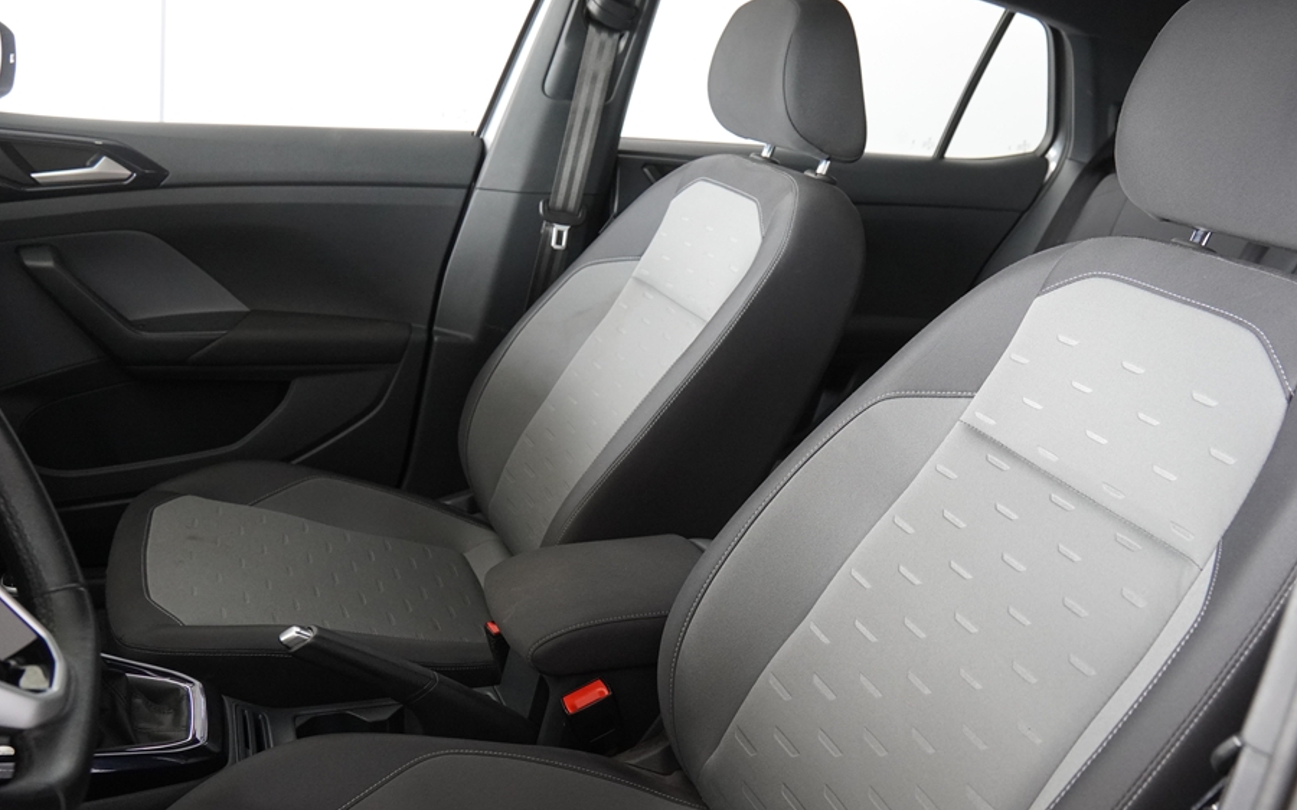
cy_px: 414
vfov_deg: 42.3
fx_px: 1045
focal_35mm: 30
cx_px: 716
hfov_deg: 63.5
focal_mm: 17
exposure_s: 1/160
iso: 1600
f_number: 3.5
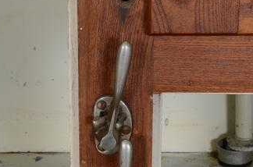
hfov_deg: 14.8
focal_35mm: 139
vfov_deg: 9.8
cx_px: 119
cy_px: 128
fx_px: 974
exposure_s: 1/80
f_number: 10
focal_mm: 30
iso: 100
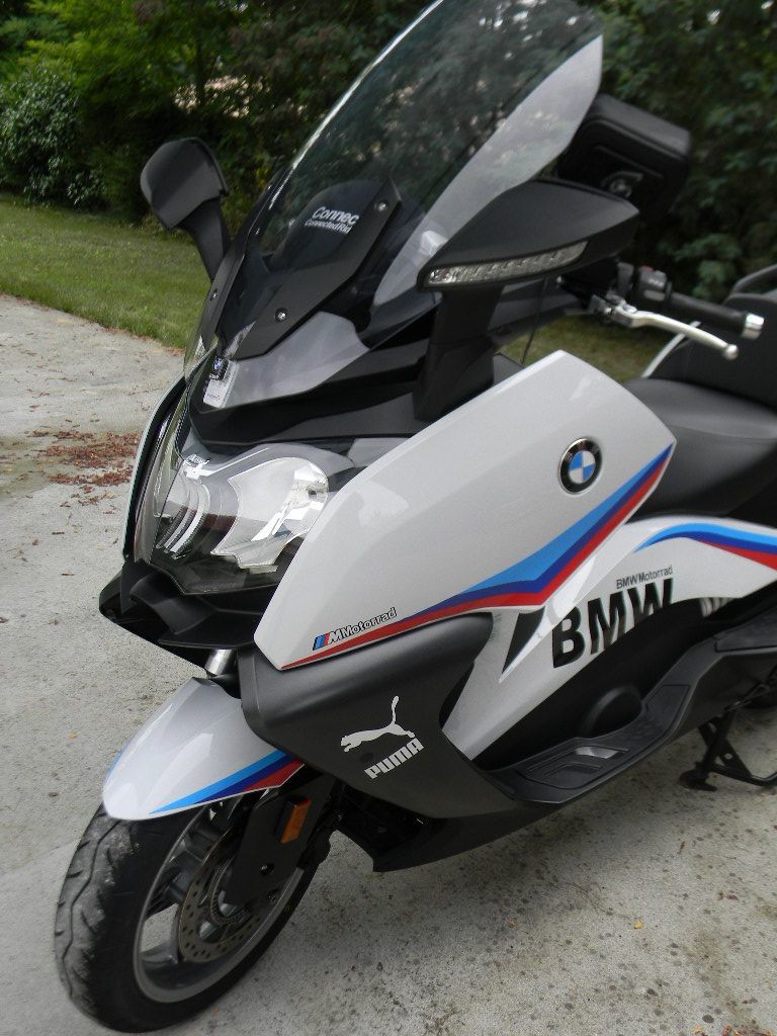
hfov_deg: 39.7
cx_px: 388
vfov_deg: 51.4
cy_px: 518
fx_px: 1077
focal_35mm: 36
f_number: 3.7
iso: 80
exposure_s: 1/164
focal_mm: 6.4
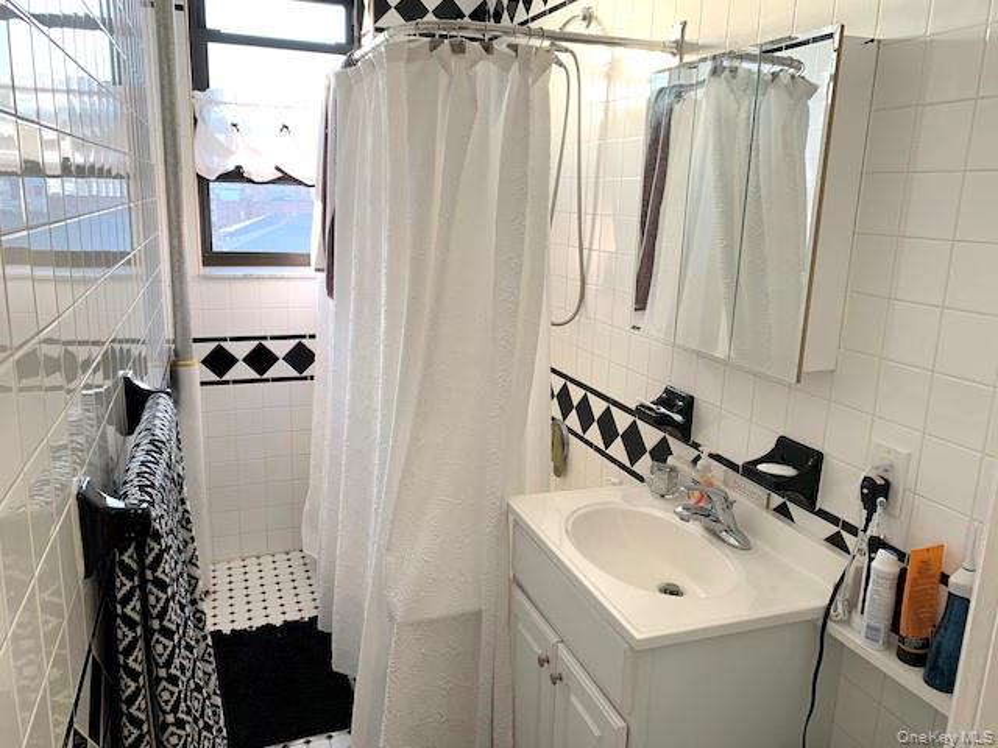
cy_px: 374
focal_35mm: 26
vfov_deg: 53.1
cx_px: 499
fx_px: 750
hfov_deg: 67.3
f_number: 1.8
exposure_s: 1/60
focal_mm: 4.25
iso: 50
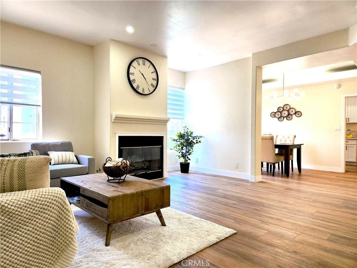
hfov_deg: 73.9
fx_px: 237
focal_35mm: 23
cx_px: 178
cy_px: 134
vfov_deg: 58.9
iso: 50
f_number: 1.8
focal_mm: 5.4
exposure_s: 1/180
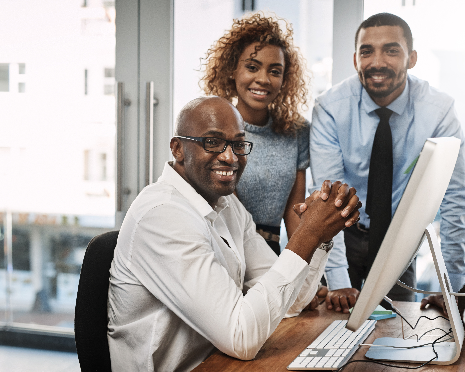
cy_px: 190
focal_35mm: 58
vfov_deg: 26.2
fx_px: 798
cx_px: 269
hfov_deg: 32.4
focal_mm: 50
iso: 640
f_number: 2.8
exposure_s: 1/250
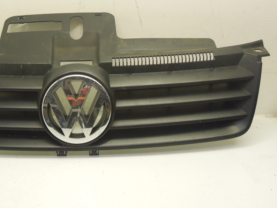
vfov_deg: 32.2
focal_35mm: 45
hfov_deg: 41.4
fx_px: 360
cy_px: 103
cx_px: 87
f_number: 3.6
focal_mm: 5.6
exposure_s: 1/30
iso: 360
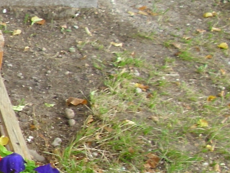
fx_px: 1150
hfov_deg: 11.1
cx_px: -89
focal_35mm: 173
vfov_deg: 8.6
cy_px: 146
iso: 50
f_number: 3
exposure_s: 1/103
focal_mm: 6.2
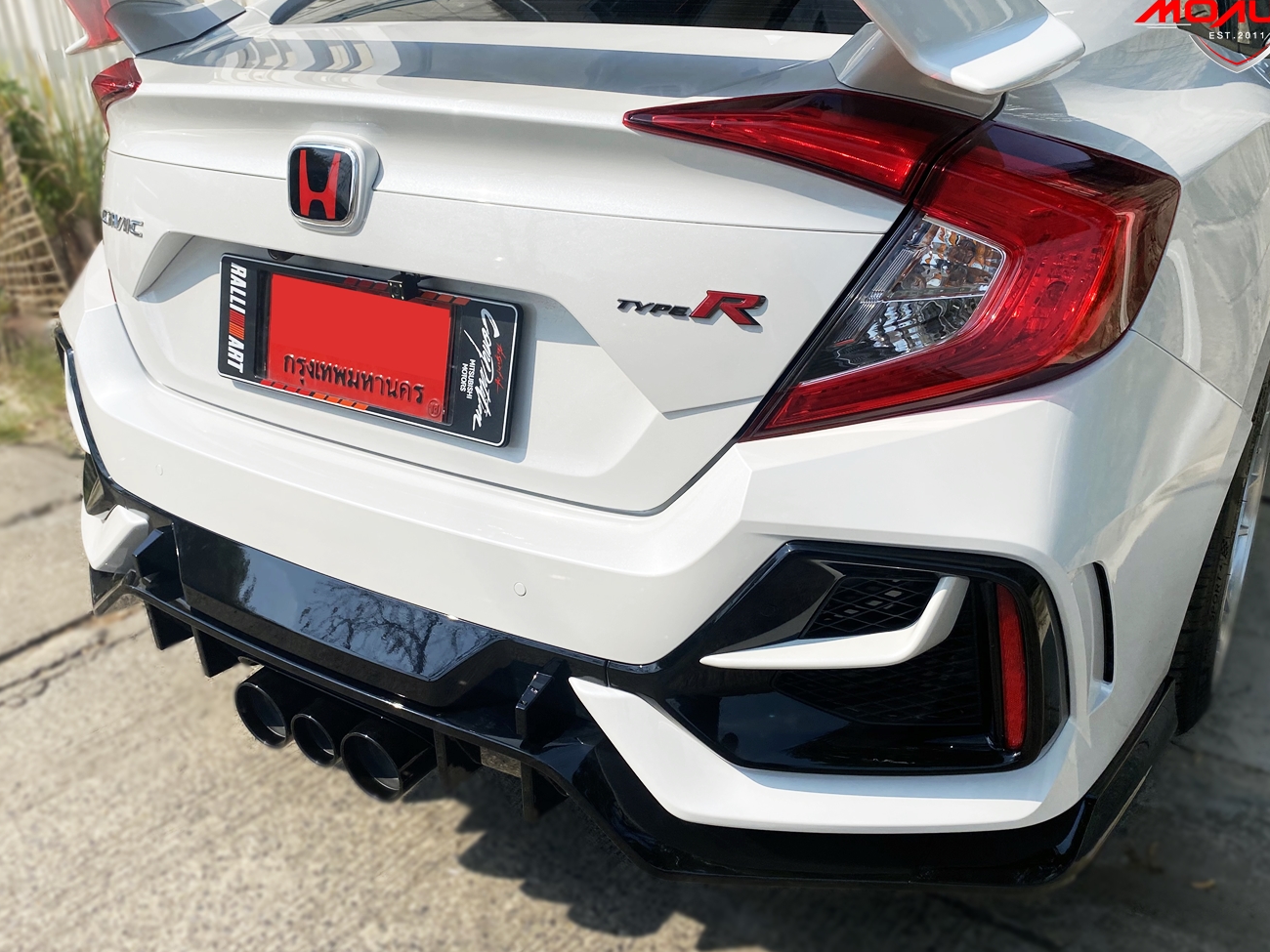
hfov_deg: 60.0
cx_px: 634
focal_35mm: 30
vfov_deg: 46.8
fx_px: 1101
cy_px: 455
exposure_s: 1/4274
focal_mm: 4.25
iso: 32
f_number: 1.8
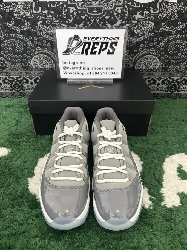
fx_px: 194
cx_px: 92
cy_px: 126
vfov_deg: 65.3
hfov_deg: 51.4
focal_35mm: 27
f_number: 1.78
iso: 400
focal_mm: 6.86
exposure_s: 1/50
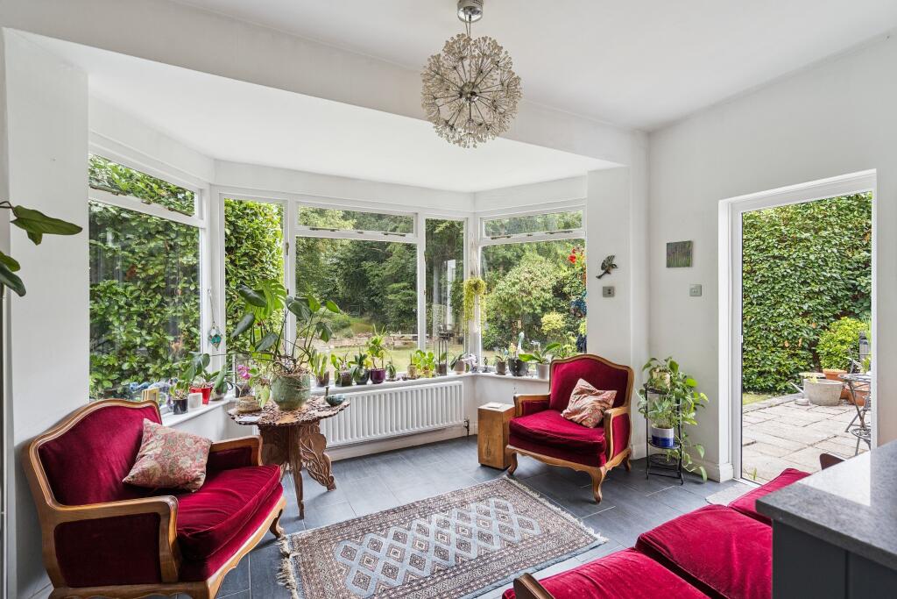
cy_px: 300
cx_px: 448
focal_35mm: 16
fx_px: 399
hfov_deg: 96.7
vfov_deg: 73.8
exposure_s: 1/20
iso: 640
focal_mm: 16
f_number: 5.6
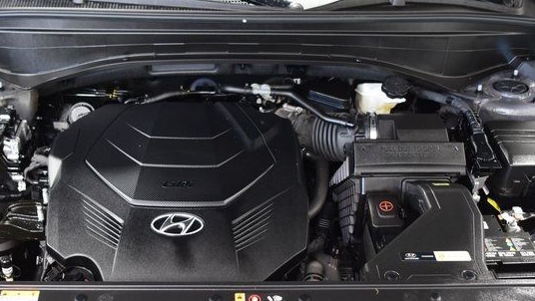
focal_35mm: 45
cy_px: 177
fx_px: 639
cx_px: 220
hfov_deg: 45.3
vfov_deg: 26.5
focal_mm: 24
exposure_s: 1/20
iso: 1600
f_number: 2.8
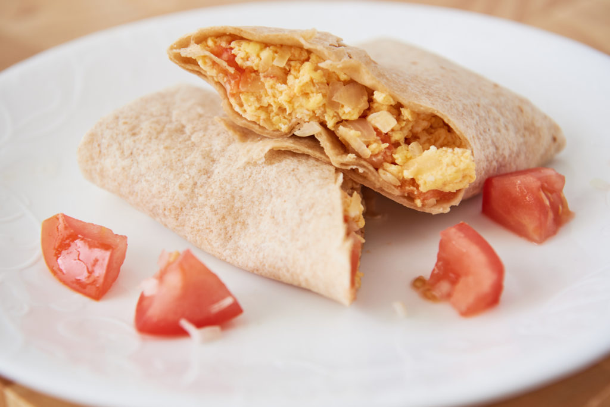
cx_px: 305
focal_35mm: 70
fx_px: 1186
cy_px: 204
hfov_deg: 28.8
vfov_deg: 19.5
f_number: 5.6
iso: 320
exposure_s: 1/100
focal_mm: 70
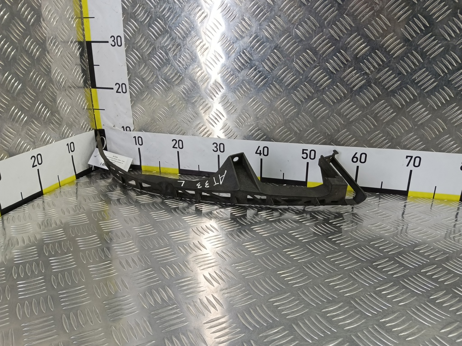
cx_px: 231
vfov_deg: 58.9
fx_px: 307
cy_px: 173
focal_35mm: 23
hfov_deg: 73.9
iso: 113
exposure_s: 1/50
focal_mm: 4.11
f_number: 1.6
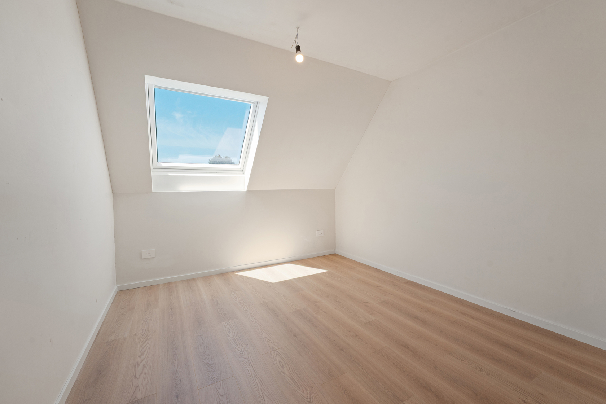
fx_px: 252
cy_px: 195
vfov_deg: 77.3
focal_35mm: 15
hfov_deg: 100.3
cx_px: 323
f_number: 9
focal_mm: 14
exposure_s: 1/60
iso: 250
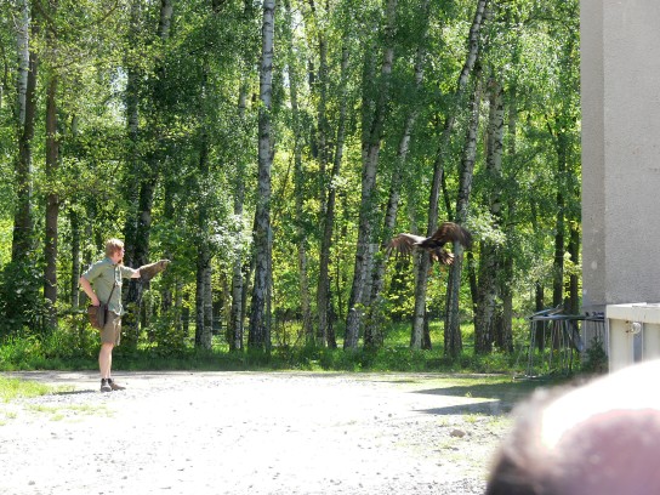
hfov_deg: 15.8
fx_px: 2383
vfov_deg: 11.9
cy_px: 248
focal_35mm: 125
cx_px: 330
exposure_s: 1/100
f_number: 5
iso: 100
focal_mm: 26.4
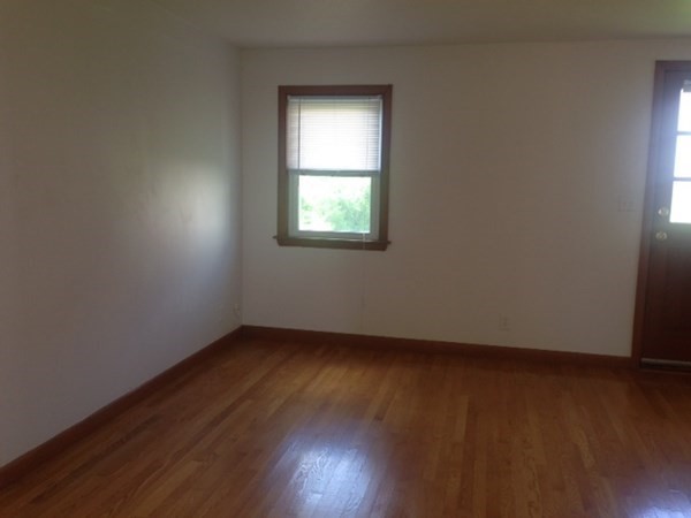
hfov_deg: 55.4
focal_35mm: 33
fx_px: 659
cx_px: 346
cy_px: 259
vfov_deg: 42.9
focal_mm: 4.12
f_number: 2.4
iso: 50
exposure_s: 1/40
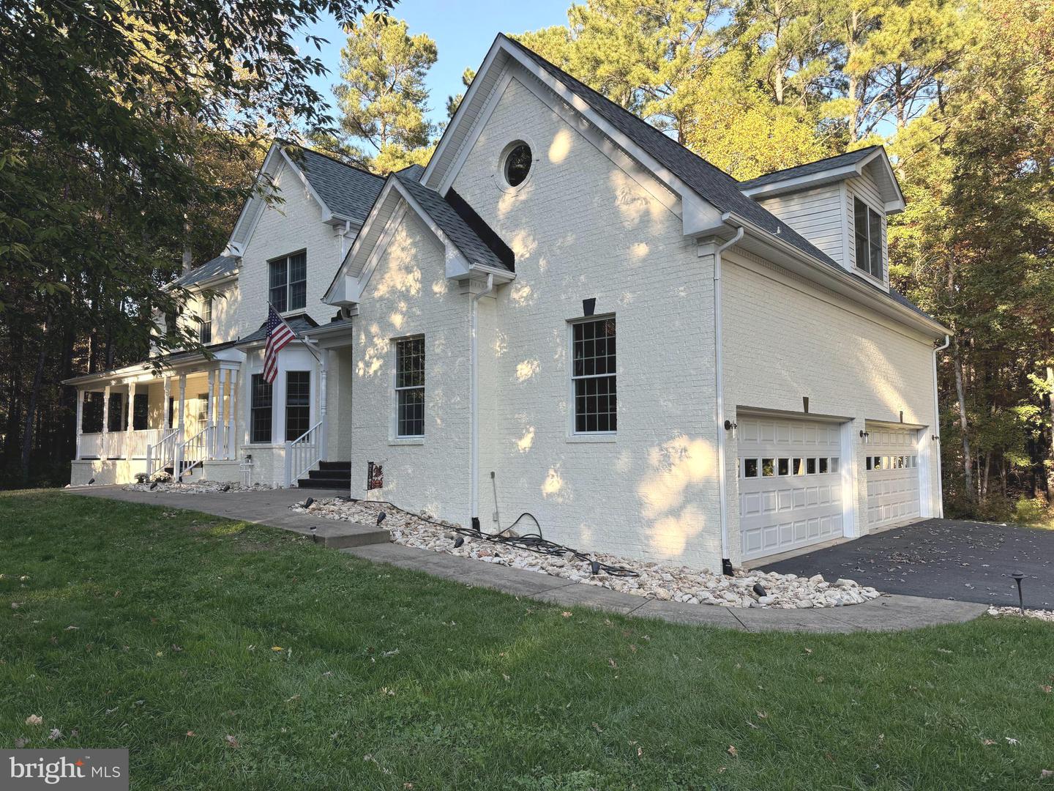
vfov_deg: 56.8
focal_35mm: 24
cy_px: 396
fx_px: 731
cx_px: 527
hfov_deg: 71.6
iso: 80
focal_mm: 6.76
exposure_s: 1/460
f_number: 1.78
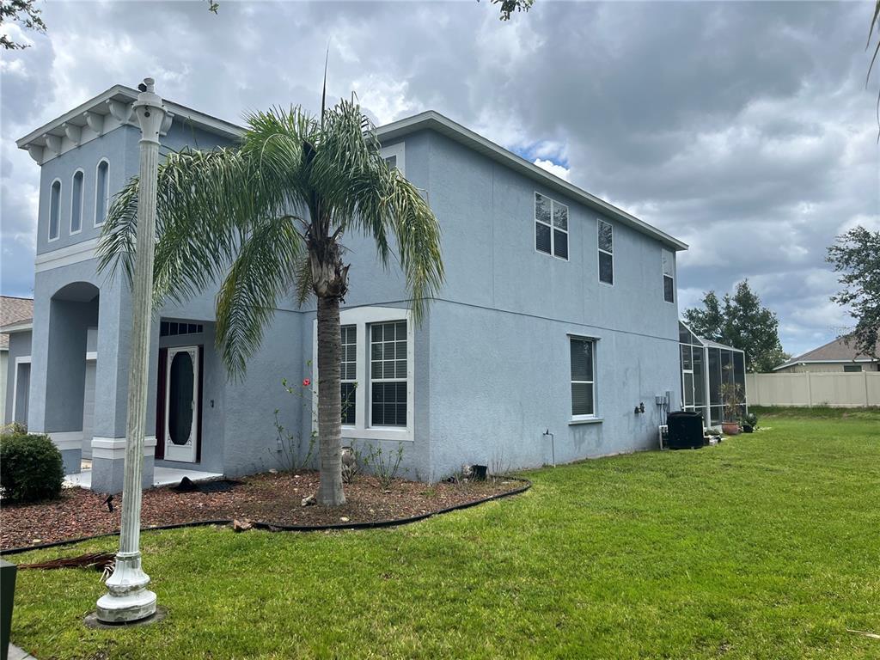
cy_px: 330
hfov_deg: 67.3
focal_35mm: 26
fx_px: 661
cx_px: 440
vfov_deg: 53.1
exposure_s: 1/3623
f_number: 1.6
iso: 50
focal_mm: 5.1
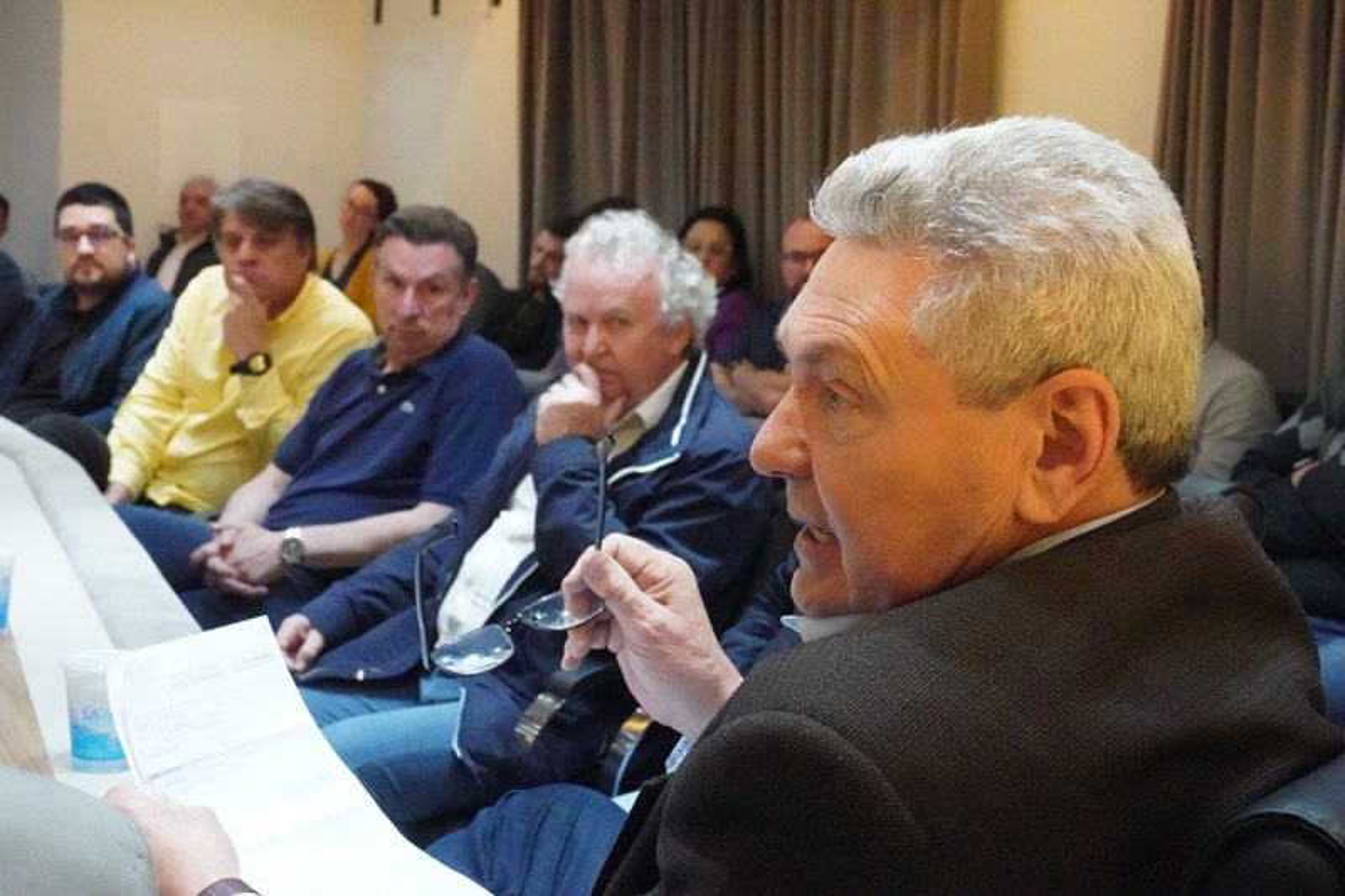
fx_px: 1905
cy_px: 448
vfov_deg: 26.5
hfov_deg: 38.9
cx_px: 672
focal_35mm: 51
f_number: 10
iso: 25600
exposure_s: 1/320
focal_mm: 34
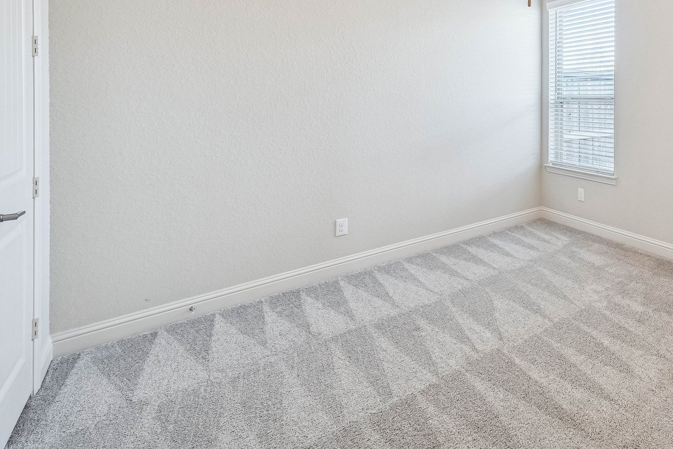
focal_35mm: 21
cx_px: 549
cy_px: 92
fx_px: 393
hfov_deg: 72.0
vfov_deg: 55.4
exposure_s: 1/13
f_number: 8
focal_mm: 12
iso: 640
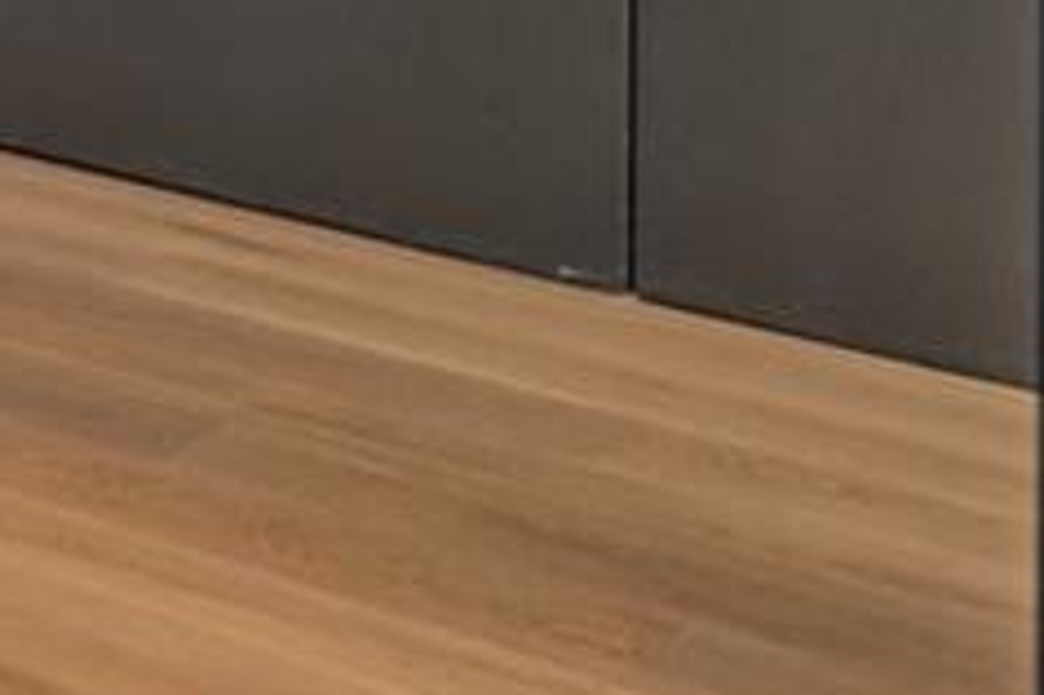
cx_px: -1995
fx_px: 2753
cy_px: -846
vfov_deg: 12.2
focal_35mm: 95
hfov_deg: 11.9
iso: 1000
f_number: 5
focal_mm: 14
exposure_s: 1/125
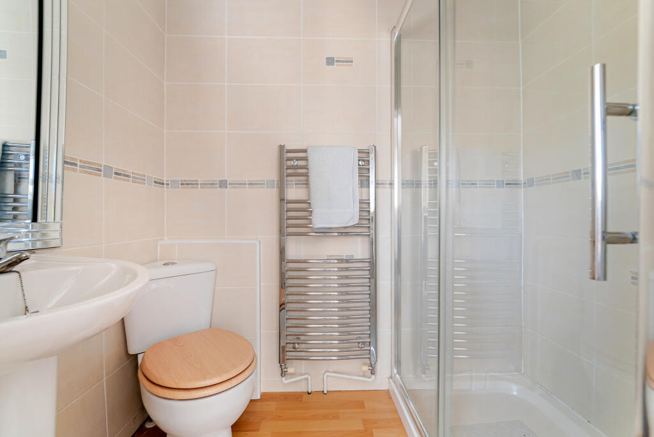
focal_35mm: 14
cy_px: 218
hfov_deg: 104.2
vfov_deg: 81.3
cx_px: 327
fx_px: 254
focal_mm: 14
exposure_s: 1/25
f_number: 6.3
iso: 320
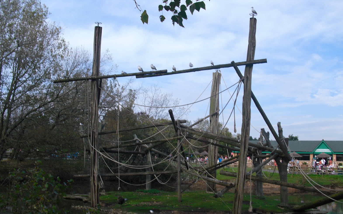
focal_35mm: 39
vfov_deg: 32.6
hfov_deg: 50.4
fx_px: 364
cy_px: 130
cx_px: 171
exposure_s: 1/160
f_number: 7.8
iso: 100
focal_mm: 6.3
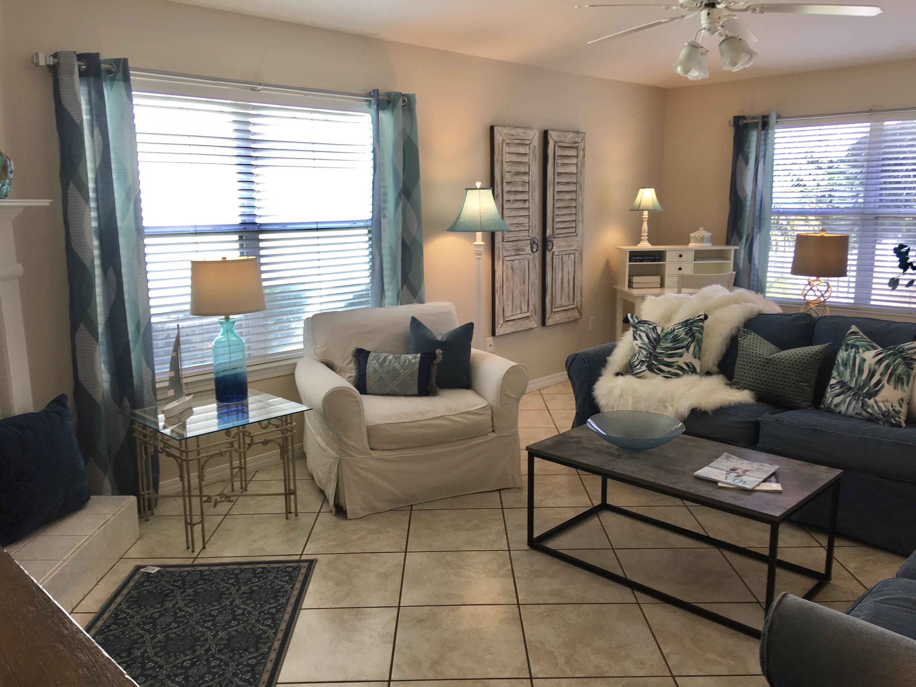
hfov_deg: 61.7
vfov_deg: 48.2
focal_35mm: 29
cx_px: 458
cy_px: 344
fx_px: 767
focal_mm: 4.15
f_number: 2.2
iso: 25
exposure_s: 1/60
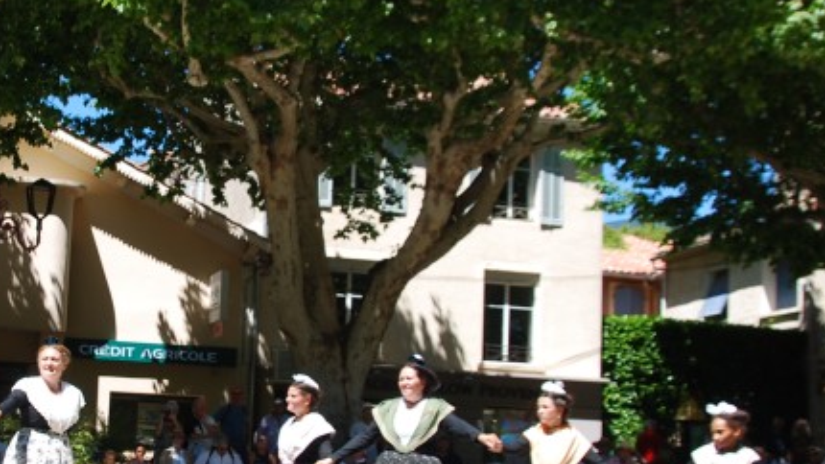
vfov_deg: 16.7
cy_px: 314
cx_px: 158
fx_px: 1575
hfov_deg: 28.7
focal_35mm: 72
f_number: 7.1
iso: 100
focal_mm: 22
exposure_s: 1/200
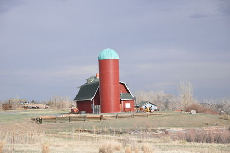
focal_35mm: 120
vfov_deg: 11.4
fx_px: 766
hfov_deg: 17.1
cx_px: 115
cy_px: 76
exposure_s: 1/4000
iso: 1600
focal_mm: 80
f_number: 7.1
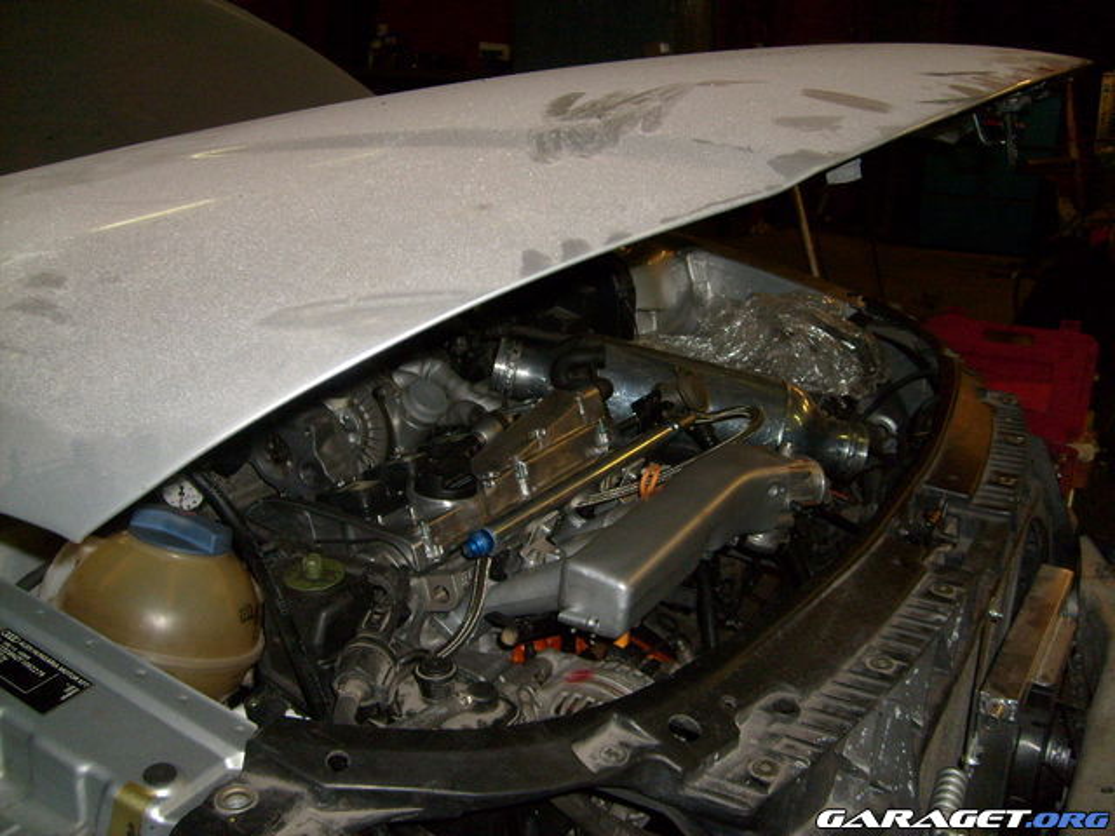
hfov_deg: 52.6
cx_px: 558
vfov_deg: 40.7
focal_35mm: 35
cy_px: 418
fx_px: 1127
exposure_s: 1/45
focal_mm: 5.8
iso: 100
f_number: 2.8
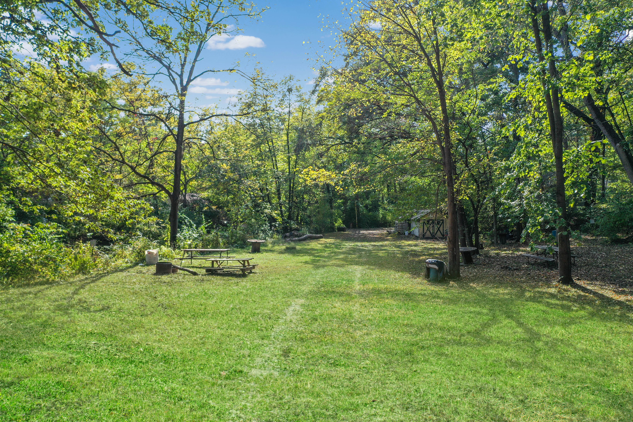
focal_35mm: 28
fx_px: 492
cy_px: 211
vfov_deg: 46.4
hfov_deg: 65.5
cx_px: 316
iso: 100
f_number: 3.2
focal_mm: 10.26
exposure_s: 1/500
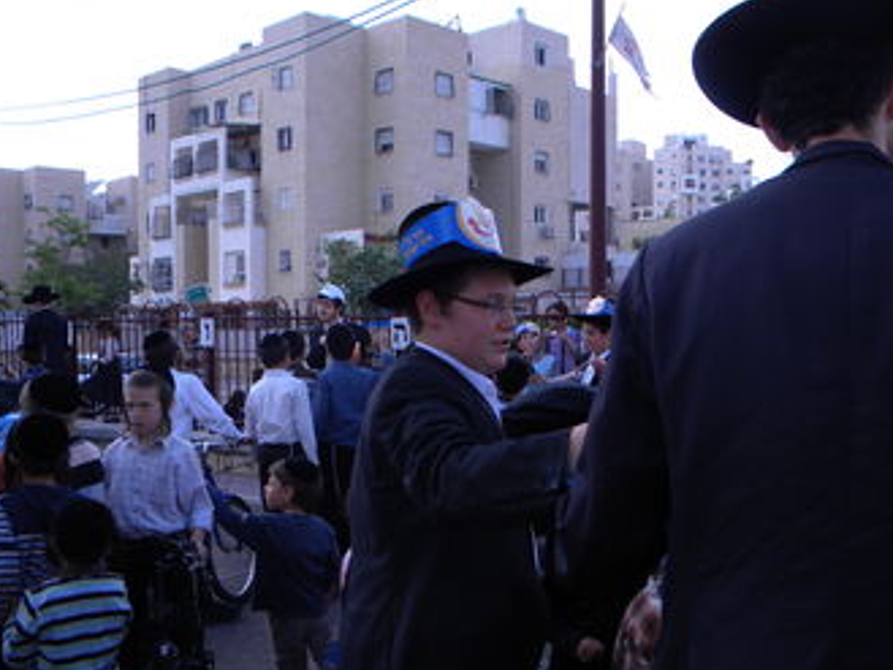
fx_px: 877
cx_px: 502
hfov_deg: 53.8
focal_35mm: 34
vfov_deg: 41.7
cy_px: 396
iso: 80
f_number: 3.5
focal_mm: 5
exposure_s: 1/435
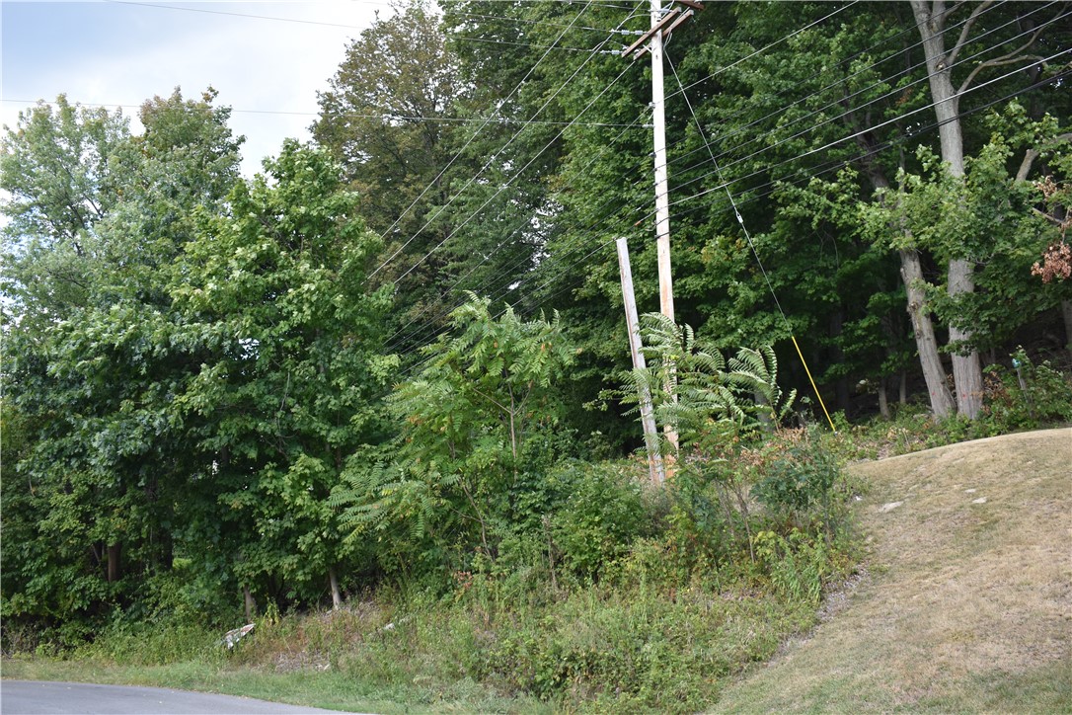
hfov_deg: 53.1
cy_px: 358
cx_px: 536
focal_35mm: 36
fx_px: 1072
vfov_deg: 36.9
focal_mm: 24
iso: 250
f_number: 5.6
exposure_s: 1/250
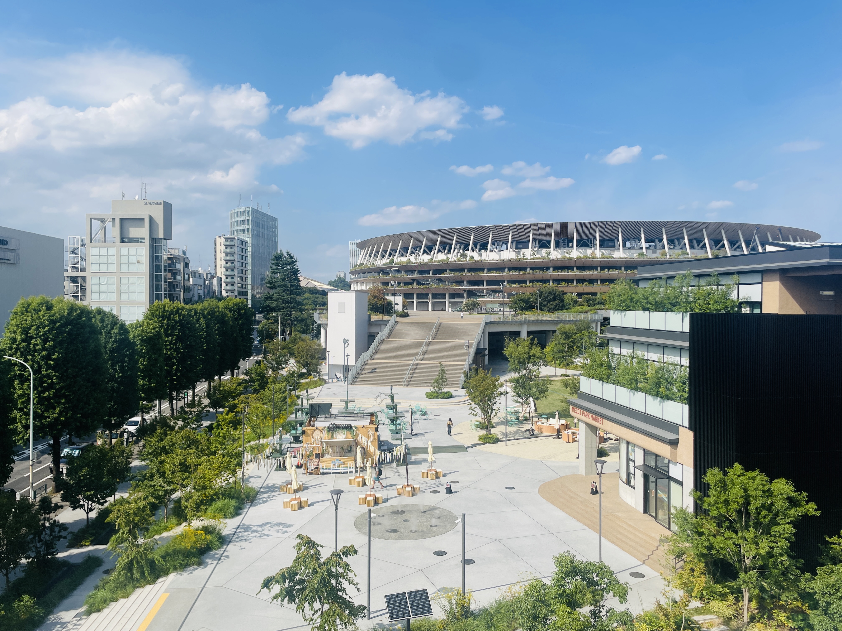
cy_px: 316
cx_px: 421
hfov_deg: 67.3
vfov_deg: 53.1
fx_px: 632
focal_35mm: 26
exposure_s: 1/4831
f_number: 1.6
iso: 32
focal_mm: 4.2
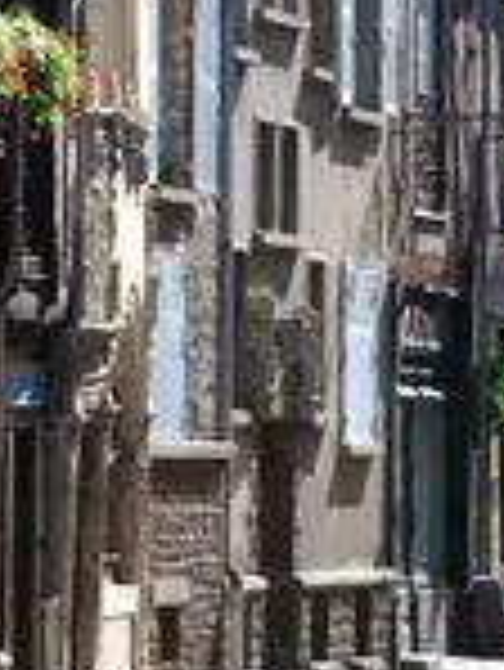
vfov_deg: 4.7
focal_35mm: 418
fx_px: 8103
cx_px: 142
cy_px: -130
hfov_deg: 3.6
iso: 200
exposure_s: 1/80
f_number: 11
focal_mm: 90
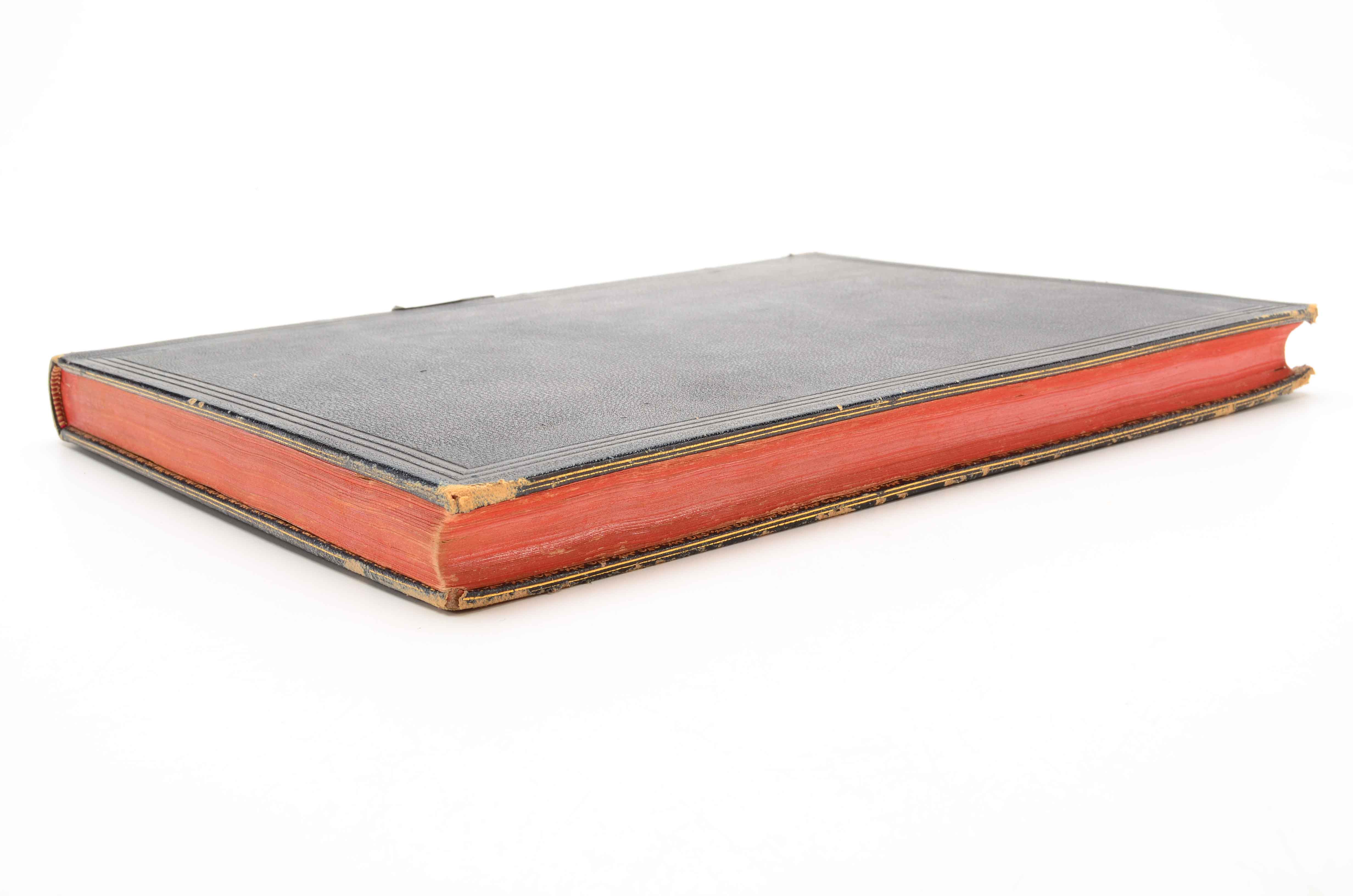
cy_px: 448
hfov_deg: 41.2
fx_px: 1800
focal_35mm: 48
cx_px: 676
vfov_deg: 28.0
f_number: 18
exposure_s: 1/160
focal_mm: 32
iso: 100
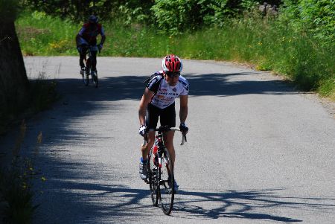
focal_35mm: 270
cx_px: 168
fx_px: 2515
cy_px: 112
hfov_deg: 7.6
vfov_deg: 5.1
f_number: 10
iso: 100
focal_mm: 180
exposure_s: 1/125
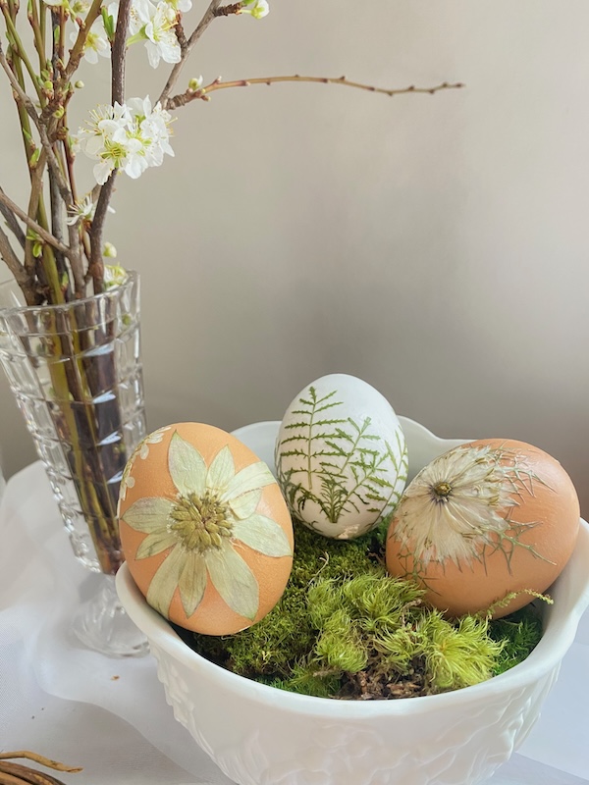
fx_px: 590
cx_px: 294
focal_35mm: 26
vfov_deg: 67.3
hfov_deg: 53.1
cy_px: 392
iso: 500
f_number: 1.8
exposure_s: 1/43
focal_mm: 4.25
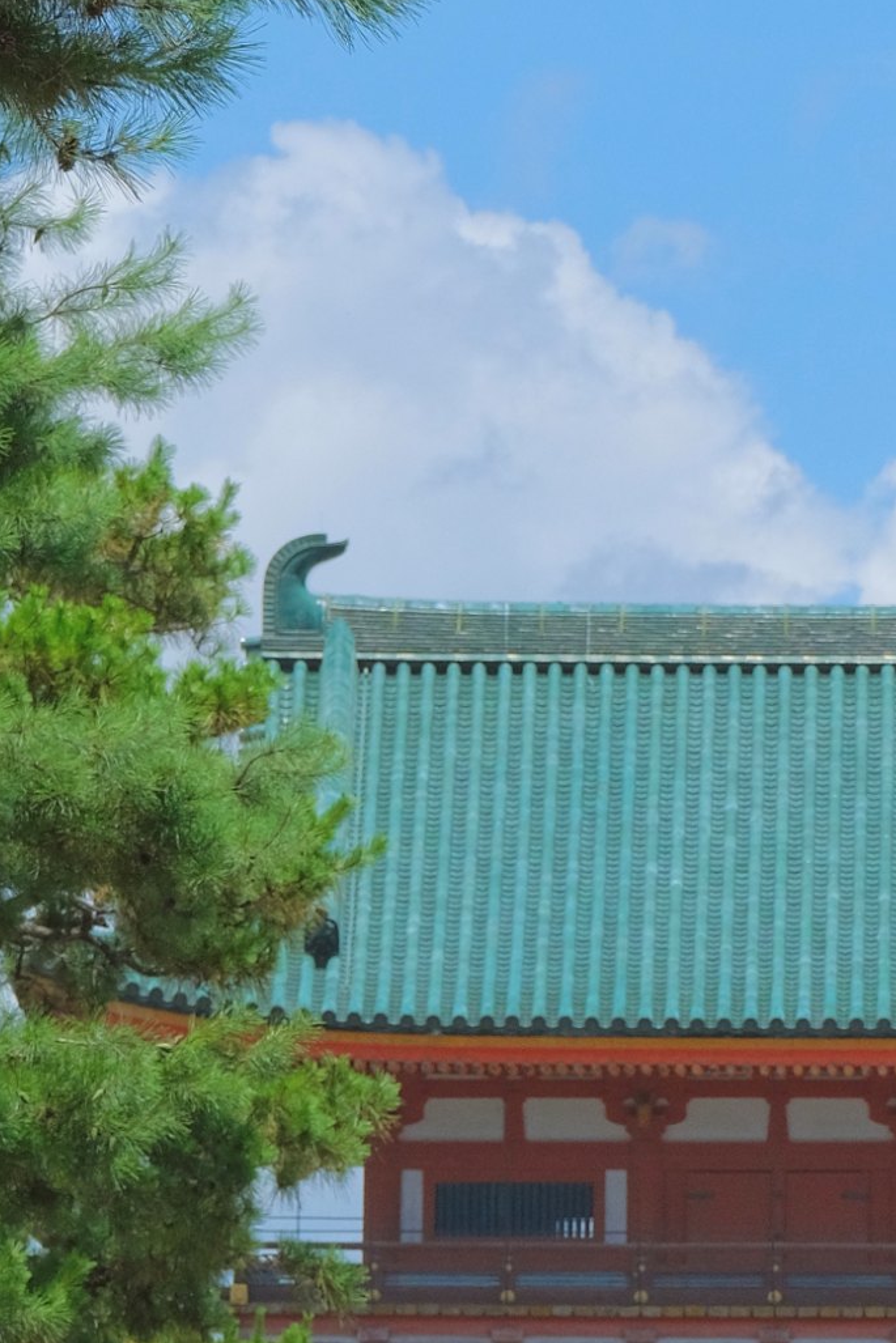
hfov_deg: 4.4
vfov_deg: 6.6
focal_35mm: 314
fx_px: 11718
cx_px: 773
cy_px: 874
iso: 800
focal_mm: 70
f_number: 7.1
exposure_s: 1/1900
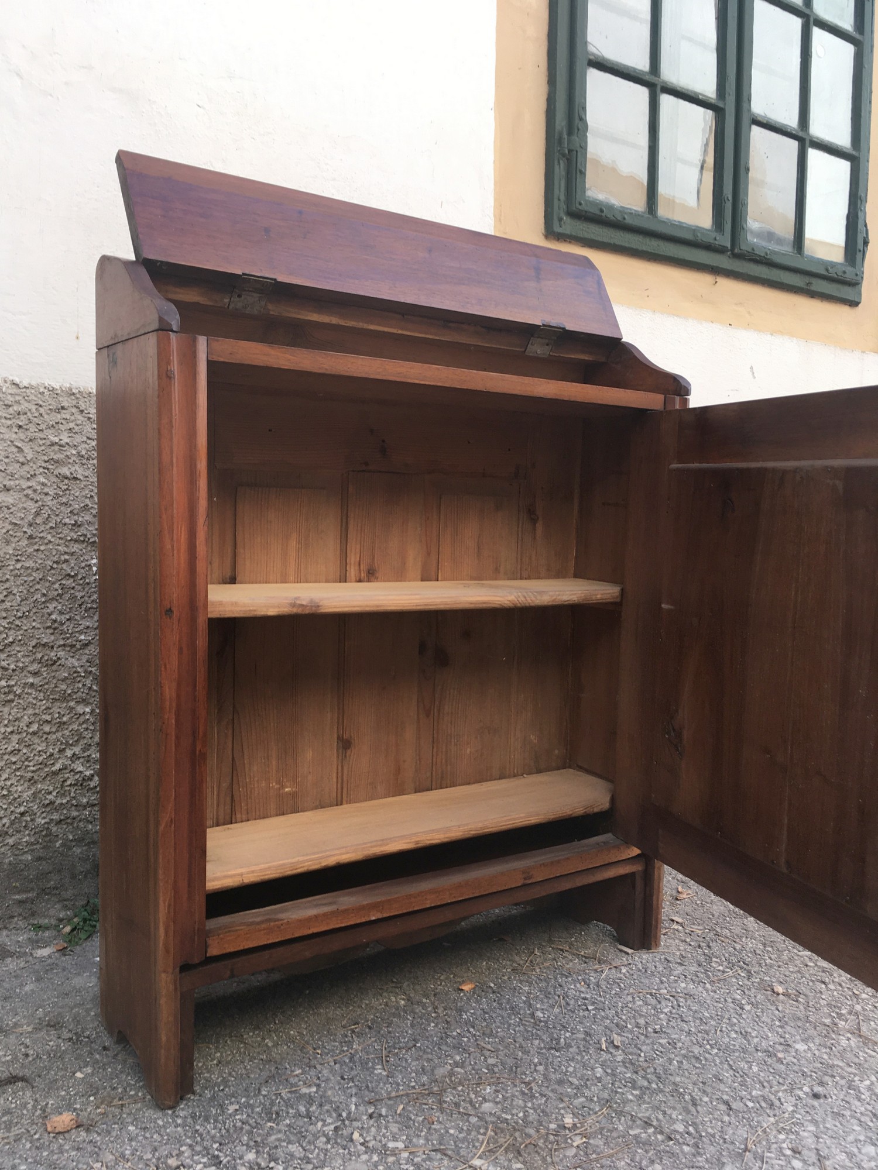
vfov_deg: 61.7
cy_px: 585
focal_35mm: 29
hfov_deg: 48.2
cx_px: 439
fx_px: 981
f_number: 2.2
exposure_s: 1/117
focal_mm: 4.15
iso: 25
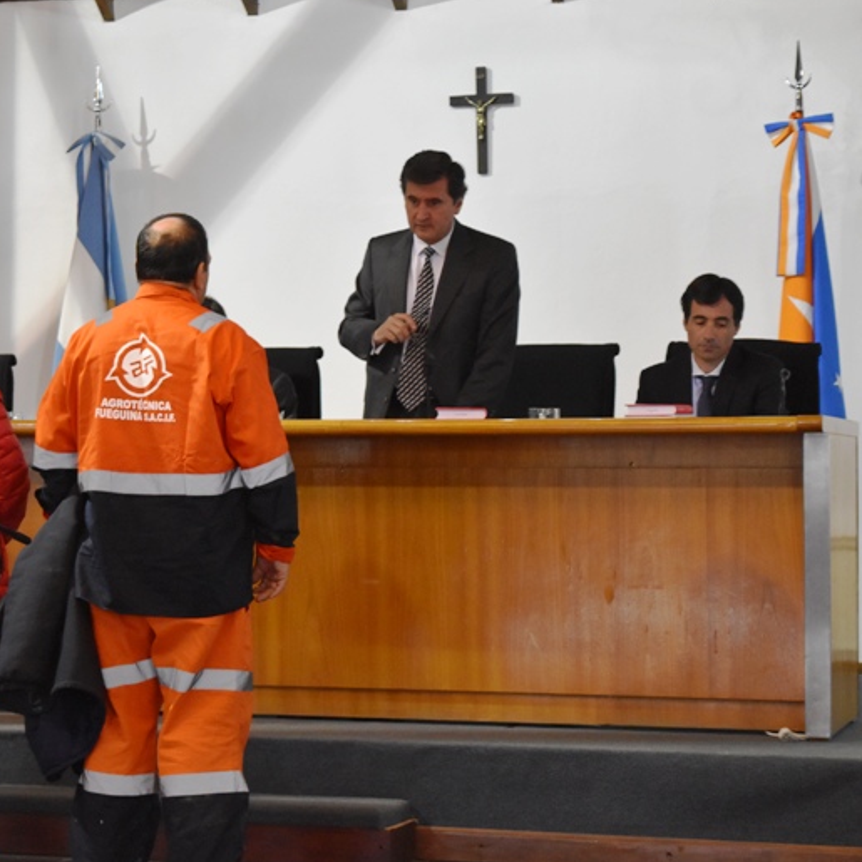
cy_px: 438
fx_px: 2902
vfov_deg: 16.9
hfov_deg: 16.8
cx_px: 199
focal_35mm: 103
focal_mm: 52
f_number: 5.6
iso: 2800
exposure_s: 1/60
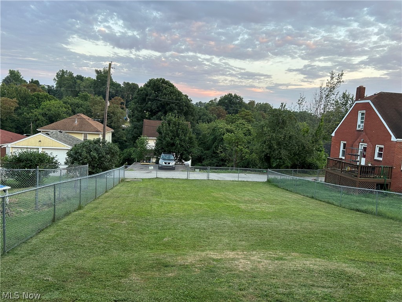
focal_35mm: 26
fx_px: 302
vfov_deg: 53.1
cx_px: 201
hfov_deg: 67.3
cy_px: 151
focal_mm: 5.7
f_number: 1.5
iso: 125
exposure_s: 1/121
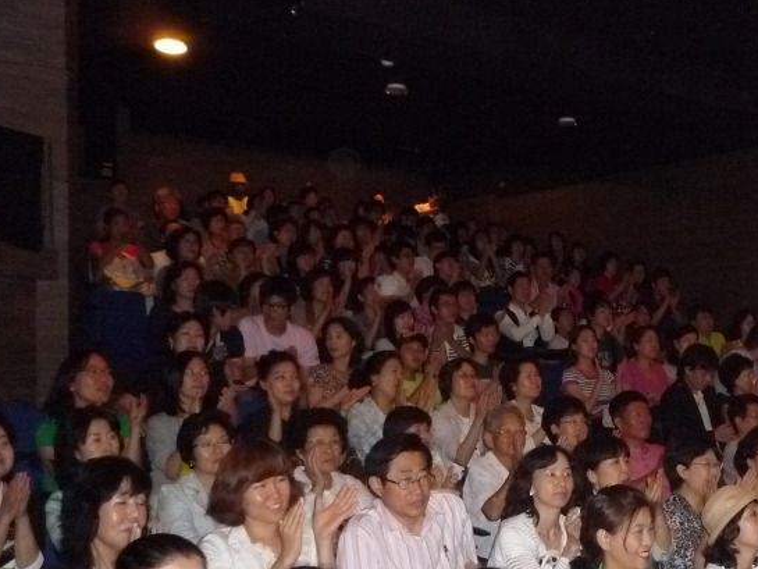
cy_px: 370
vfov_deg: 30.7
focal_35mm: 47
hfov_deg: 39.4
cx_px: 562
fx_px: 1029
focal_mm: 4.4
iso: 640
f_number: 2.8
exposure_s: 1/30
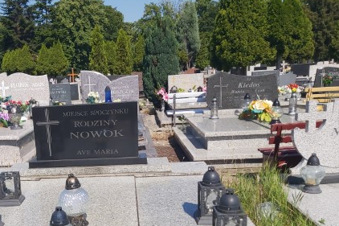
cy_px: 171
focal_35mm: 41
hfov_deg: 45.7
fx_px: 386
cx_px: 84
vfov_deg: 32.0
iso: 64
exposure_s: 1/2877
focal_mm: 3.92
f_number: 1.7
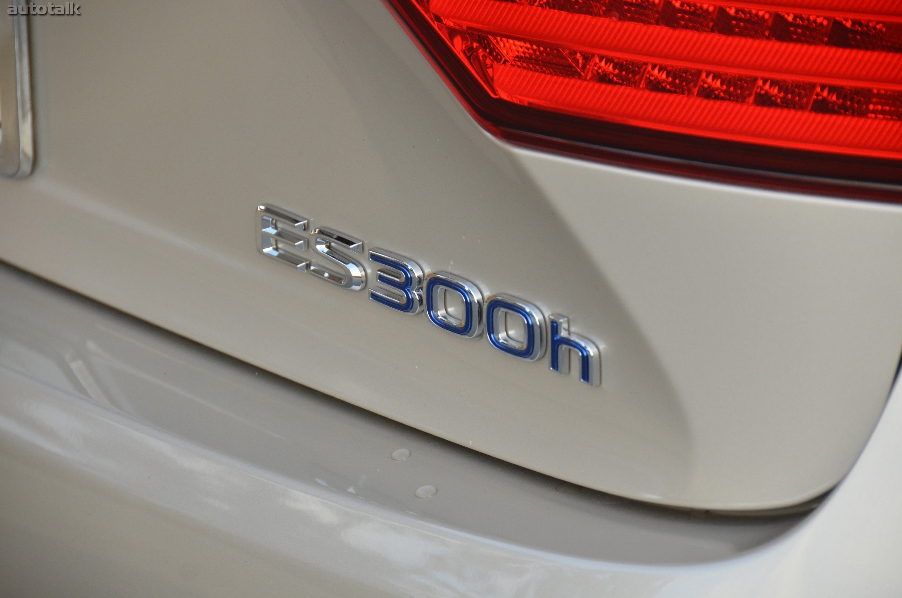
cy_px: 299
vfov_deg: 4.6
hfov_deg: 6.9
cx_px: 451
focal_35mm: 300
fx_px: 7501
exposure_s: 1/500
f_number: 5.6
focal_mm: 200
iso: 1100
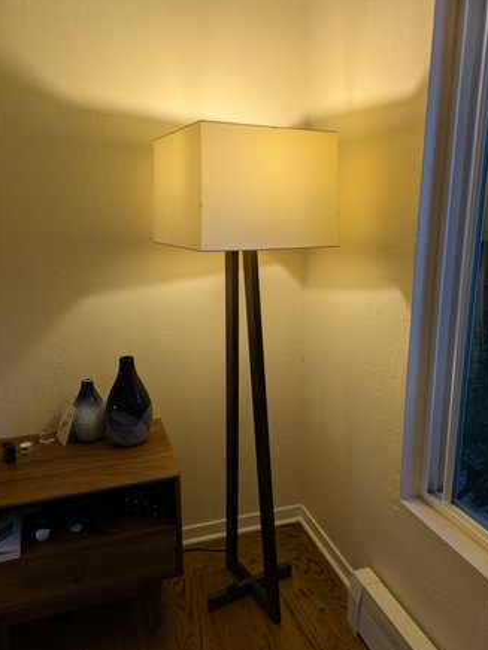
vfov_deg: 67.3
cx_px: 248
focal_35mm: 26
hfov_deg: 53.1
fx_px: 489
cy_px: 330
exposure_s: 1/24
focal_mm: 5.43
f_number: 1.89
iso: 69
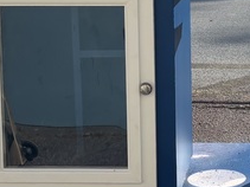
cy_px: 13
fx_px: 909
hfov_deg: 15.5
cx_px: 225
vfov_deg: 11.7
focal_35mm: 126
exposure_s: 1/3311
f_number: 1.6
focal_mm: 5.96
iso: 50
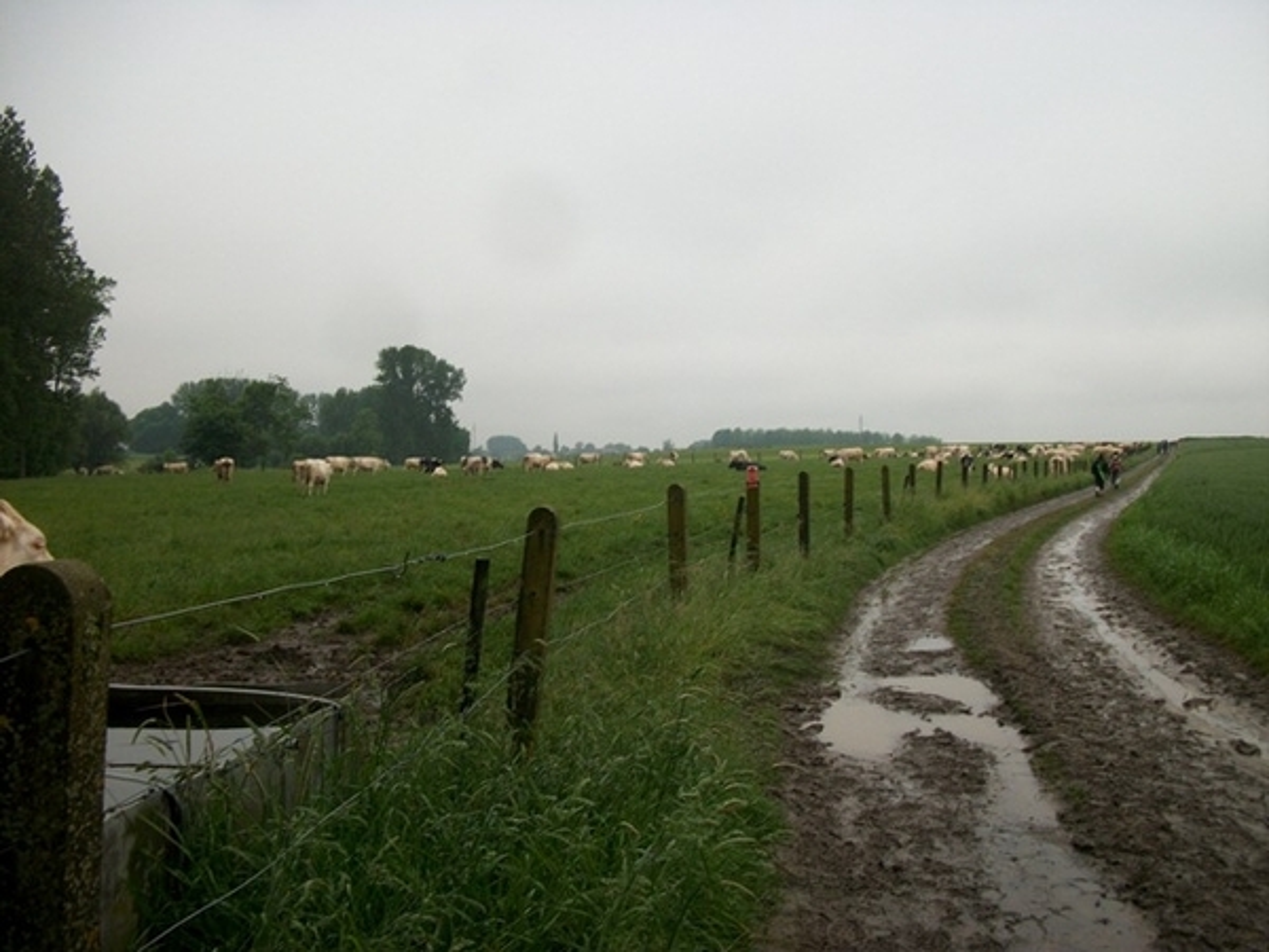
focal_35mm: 32
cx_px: 634
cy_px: 476
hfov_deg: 56.8
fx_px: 1173
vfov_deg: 44.2
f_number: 8.8
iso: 80
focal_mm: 5.7
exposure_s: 1/50
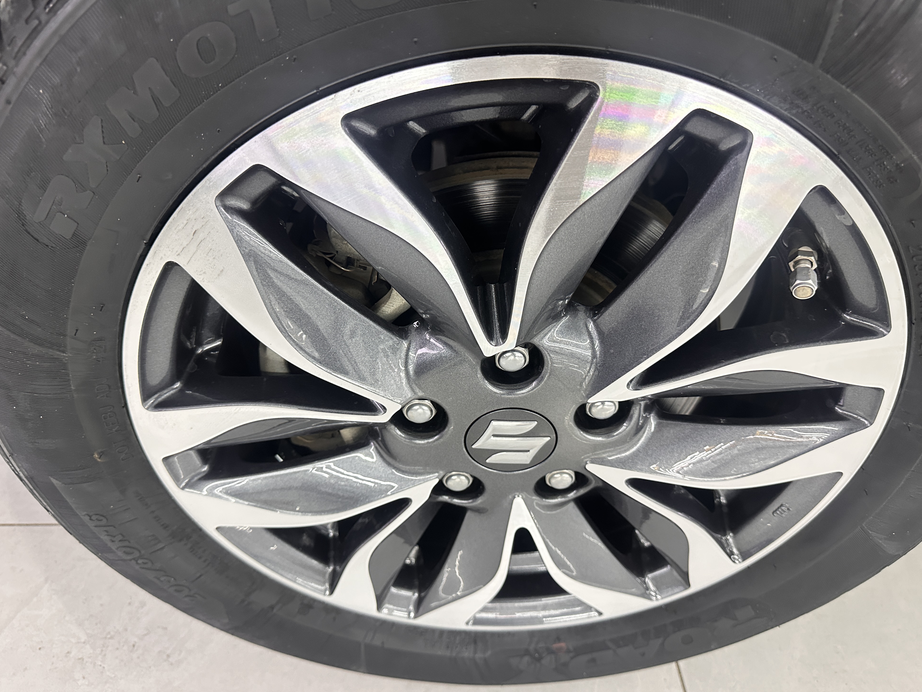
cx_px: 463
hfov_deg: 69.4
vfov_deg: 54.9
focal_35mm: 25
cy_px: 354
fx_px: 666
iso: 640
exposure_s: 1/50
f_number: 1.78
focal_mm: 6.86
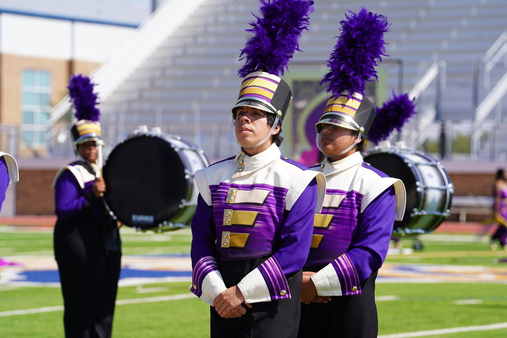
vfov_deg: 6.9
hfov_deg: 10.4
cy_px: 169
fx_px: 2789
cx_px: 254
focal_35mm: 198
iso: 100
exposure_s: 1/320
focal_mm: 198
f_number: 6.3
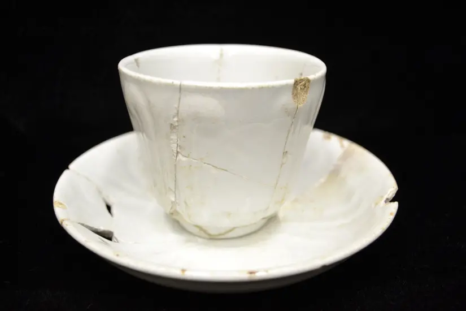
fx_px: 466
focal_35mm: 36
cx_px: 233
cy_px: 156
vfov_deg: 36.9
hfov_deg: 53.1
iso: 800
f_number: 4
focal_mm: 24
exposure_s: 1/25
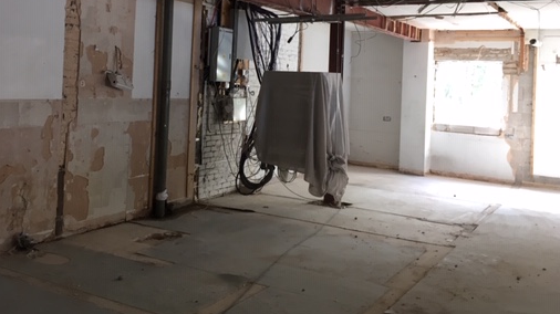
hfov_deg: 50.2
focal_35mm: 40
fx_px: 594
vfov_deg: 29.1
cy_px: 73
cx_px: 226
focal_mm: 4.15
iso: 100
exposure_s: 1/33
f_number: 2.2
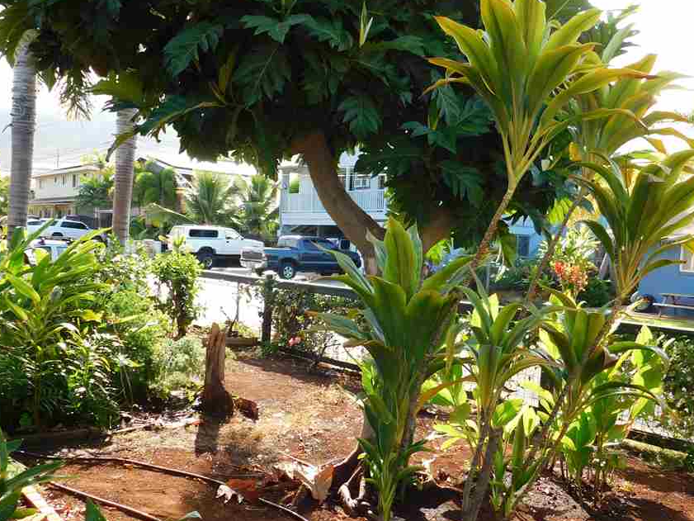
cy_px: 280
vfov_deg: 40.7
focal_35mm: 35
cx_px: 384
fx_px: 702
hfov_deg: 52.5
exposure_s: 1/250
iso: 125
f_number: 3
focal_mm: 4
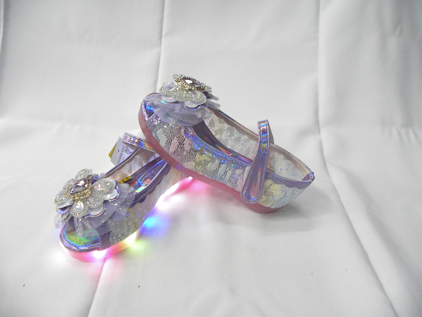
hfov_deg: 67.3
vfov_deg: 53.1
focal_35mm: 26
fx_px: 317
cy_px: 158
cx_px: 211
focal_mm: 4.6
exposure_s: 1/260
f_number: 2.8
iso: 742
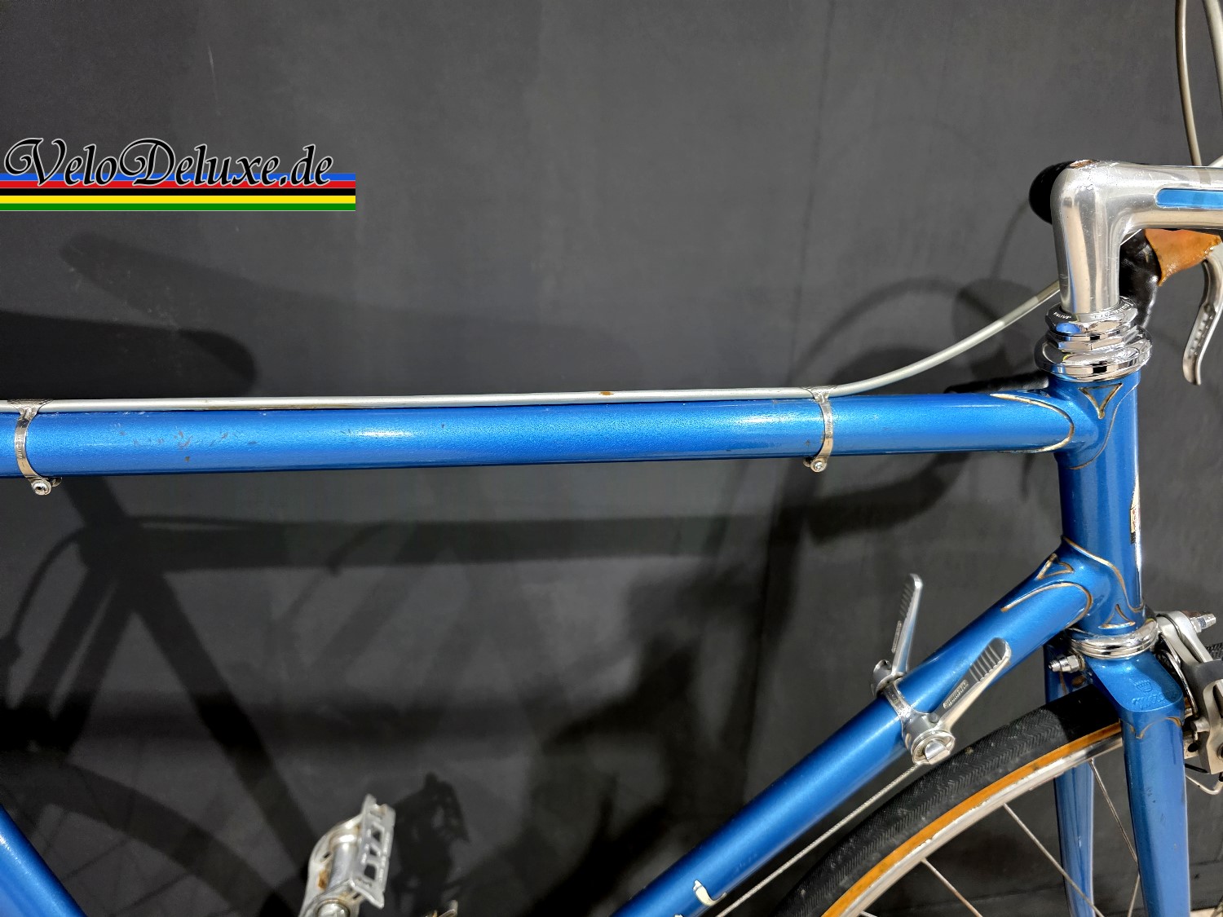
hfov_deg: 73.9
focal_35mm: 23
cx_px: 612
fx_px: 813
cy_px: 458
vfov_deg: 58.9
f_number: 1.7
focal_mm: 6.3
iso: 640
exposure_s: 1/100
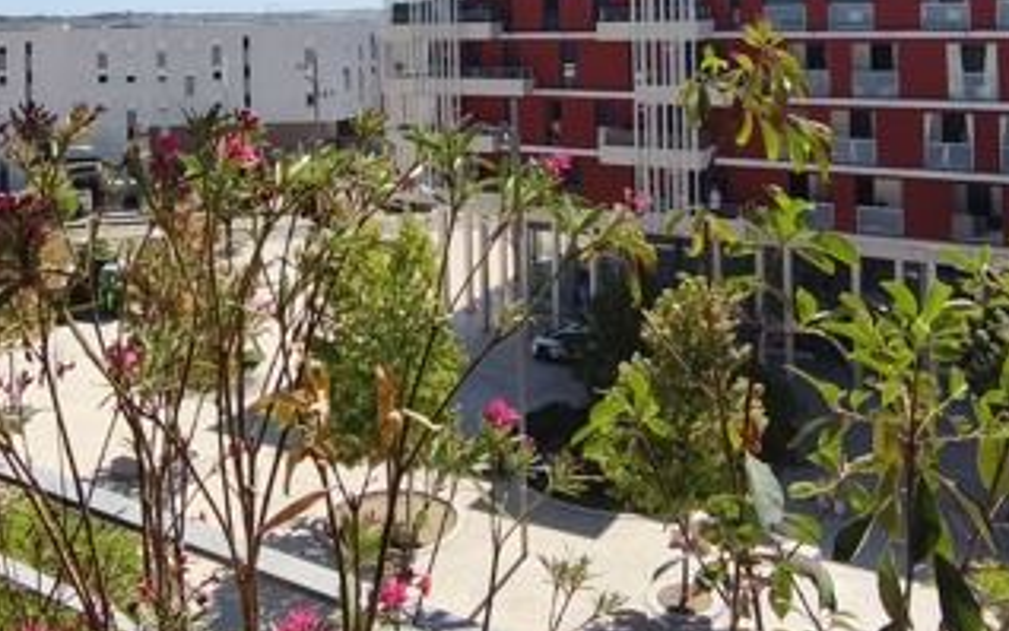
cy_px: -6
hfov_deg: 49.1
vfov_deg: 29.8
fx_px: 1100
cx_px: 432
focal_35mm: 40
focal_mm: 1.91
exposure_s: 1/1536
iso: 50
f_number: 2.2
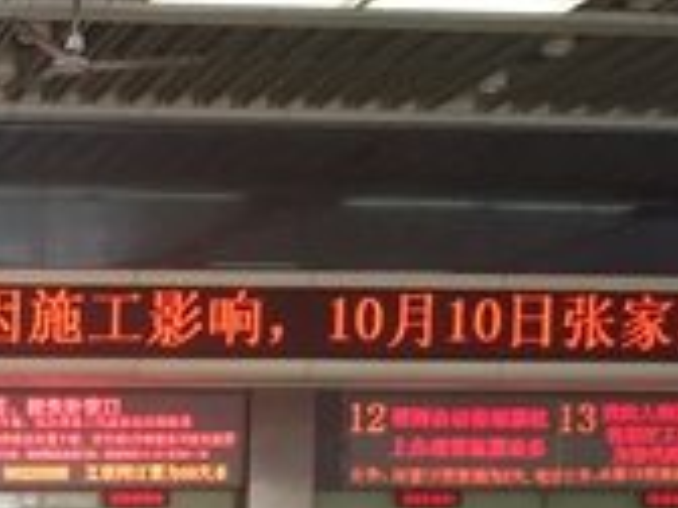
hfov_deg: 18.7
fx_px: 1861
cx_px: -278
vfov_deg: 14.3
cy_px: 810
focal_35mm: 95
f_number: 2.2
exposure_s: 1/17
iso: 50
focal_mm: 4.15
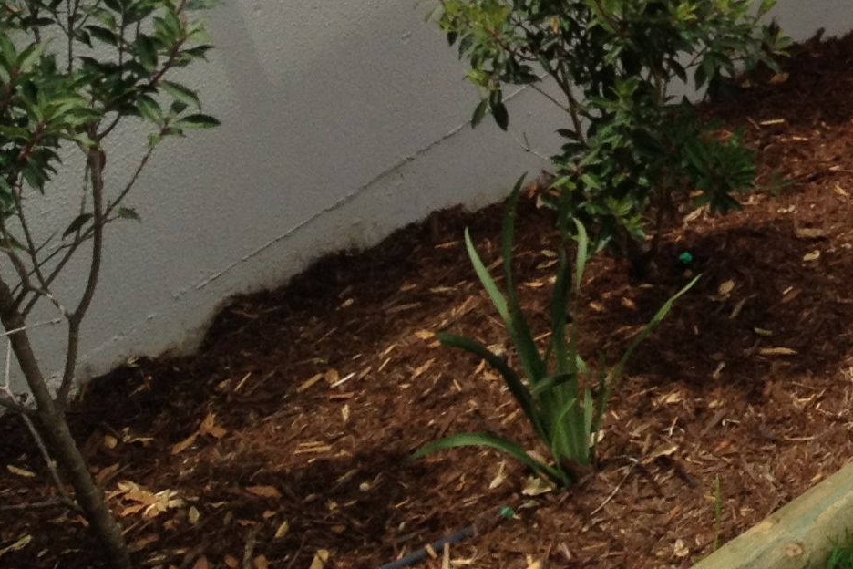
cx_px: 1424
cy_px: -299
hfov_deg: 14.6
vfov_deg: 10.4
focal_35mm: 127
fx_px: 3009
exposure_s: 1/1416
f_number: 2.4
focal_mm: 4.28
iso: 64
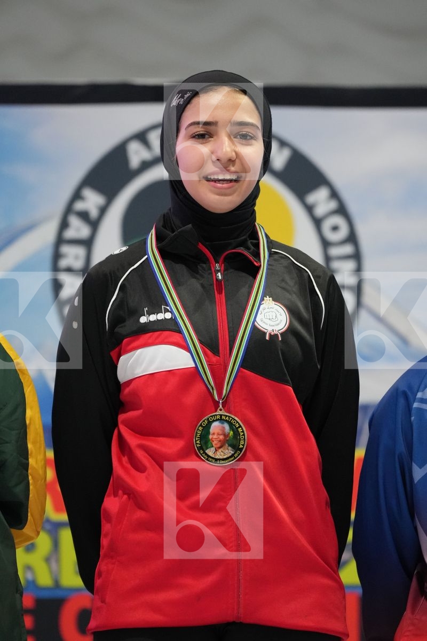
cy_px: 320
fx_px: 5337
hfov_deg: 4.6
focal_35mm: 300
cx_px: 214
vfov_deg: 6.9
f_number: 2.8
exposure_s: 1/250
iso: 3200
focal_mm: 200
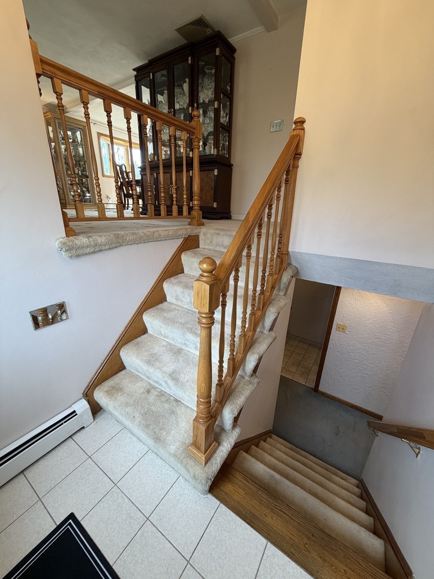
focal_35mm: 14
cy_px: 290
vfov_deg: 102.1
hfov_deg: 85.7
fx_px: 234
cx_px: 217
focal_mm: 2.22
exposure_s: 1/120
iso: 200
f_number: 2.2
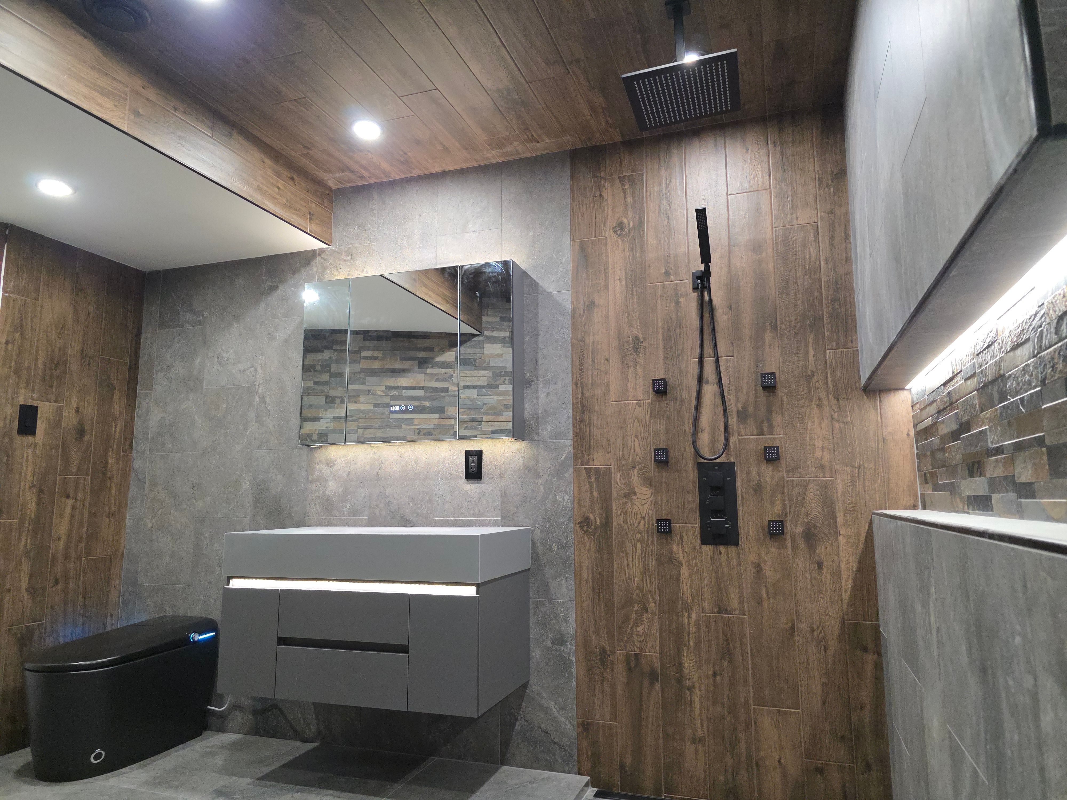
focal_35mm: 23
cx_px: 534
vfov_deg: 58.9
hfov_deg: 73.9
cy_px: 400
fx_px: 709
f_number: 1.7
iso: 500
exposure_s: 1/120
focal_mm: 6.3
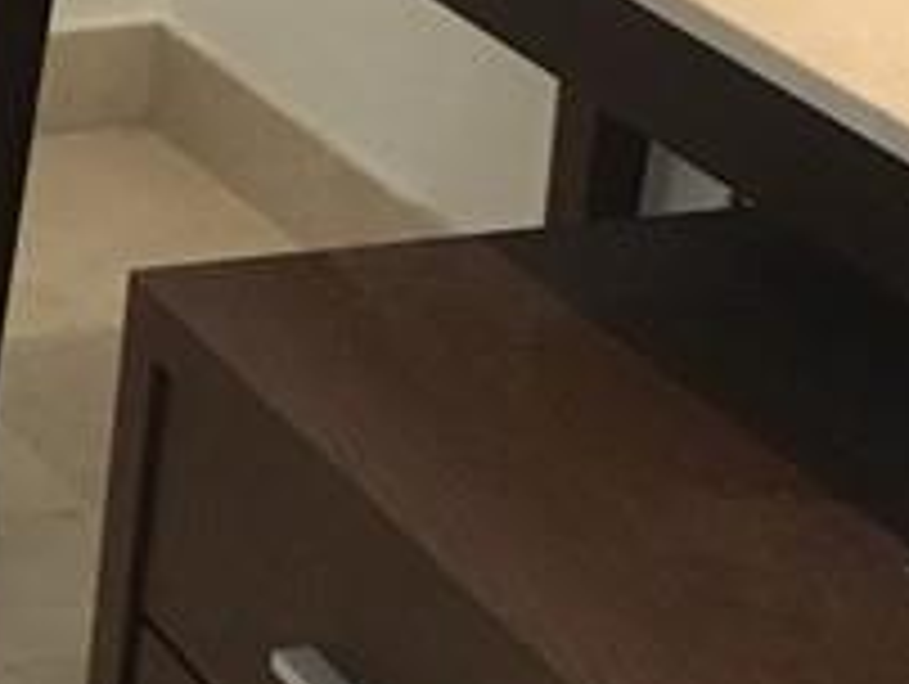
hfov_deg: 12.7
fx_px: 3865
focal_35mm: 147
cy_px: -40
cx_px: -500
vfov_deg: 10.0
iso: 200
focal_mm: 4.15
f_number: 2.2
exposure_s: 1/20
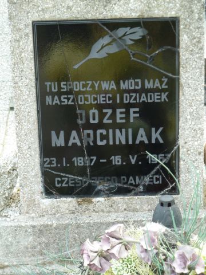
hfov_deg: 10.8
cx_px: 103
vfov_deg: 14.4
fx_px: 1087
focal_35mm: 137
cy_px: 138
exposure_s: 1/40
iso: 100
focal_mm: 22.5
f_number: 4.5
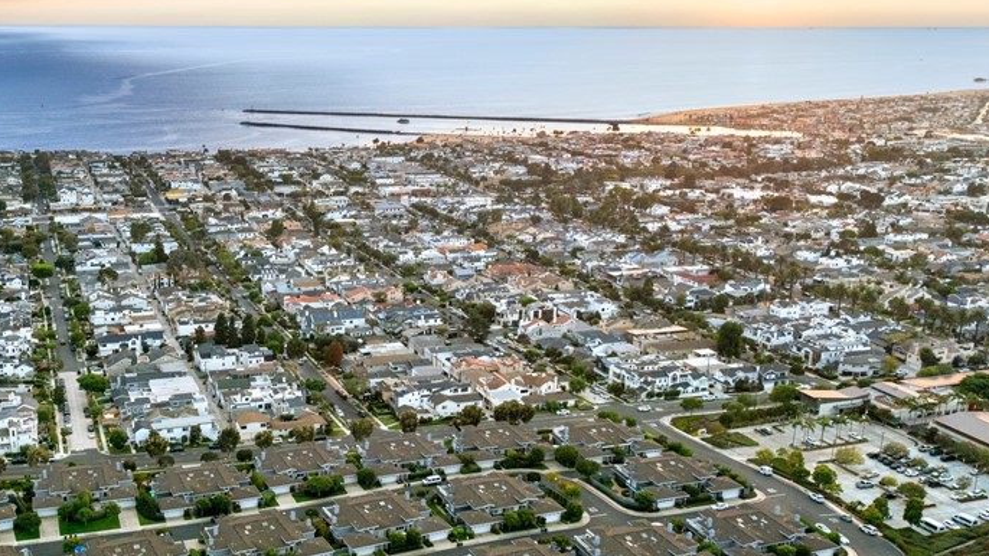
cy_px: 301
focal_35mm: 39
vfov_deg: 30.4
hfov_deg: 50.5
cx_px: 316
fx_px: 1023
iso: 410
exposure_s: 1/400
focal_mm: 12.29
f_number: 2.8
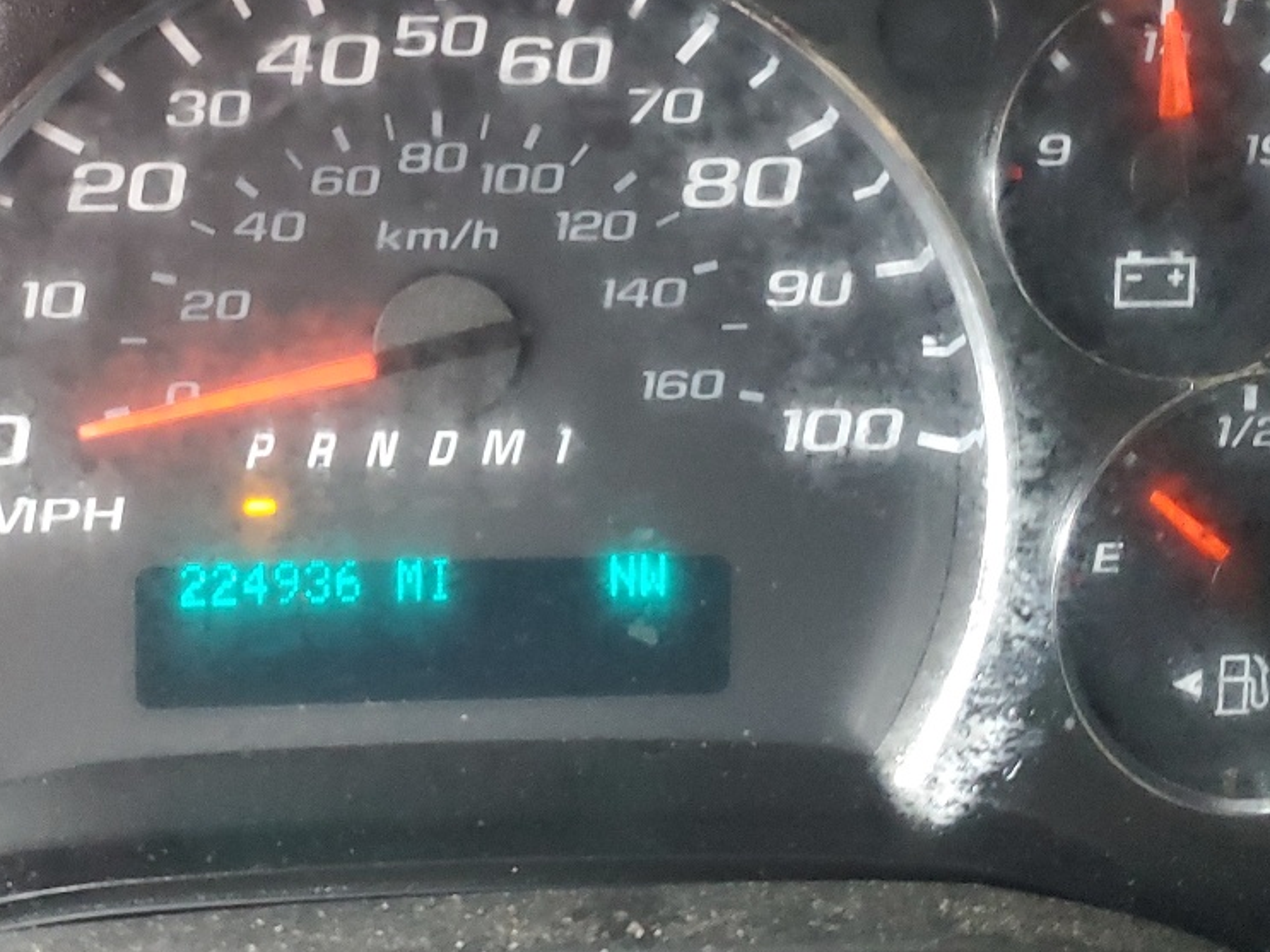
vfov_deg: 26.0
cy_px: 349
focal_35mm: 56
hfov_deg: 33.7
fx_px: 2054
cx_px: 321
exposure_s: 1/40
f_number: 1.5
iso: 330
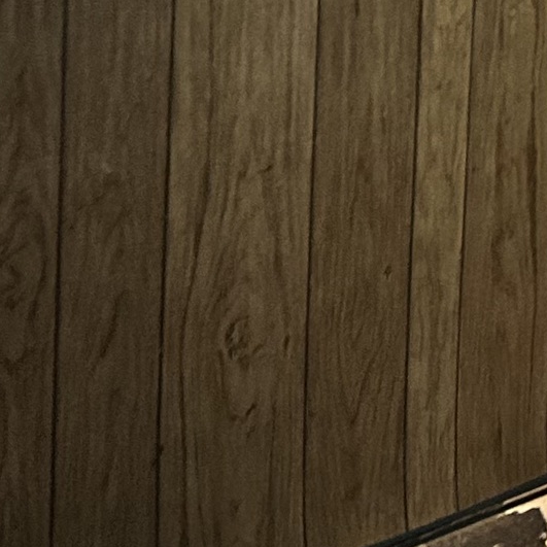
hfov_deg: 10.6
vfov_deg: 13.1
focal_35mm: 133
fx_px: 2378
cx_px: 1459
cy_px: 130
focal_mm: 5.7
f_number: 1.5
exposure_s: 1/30
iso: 640
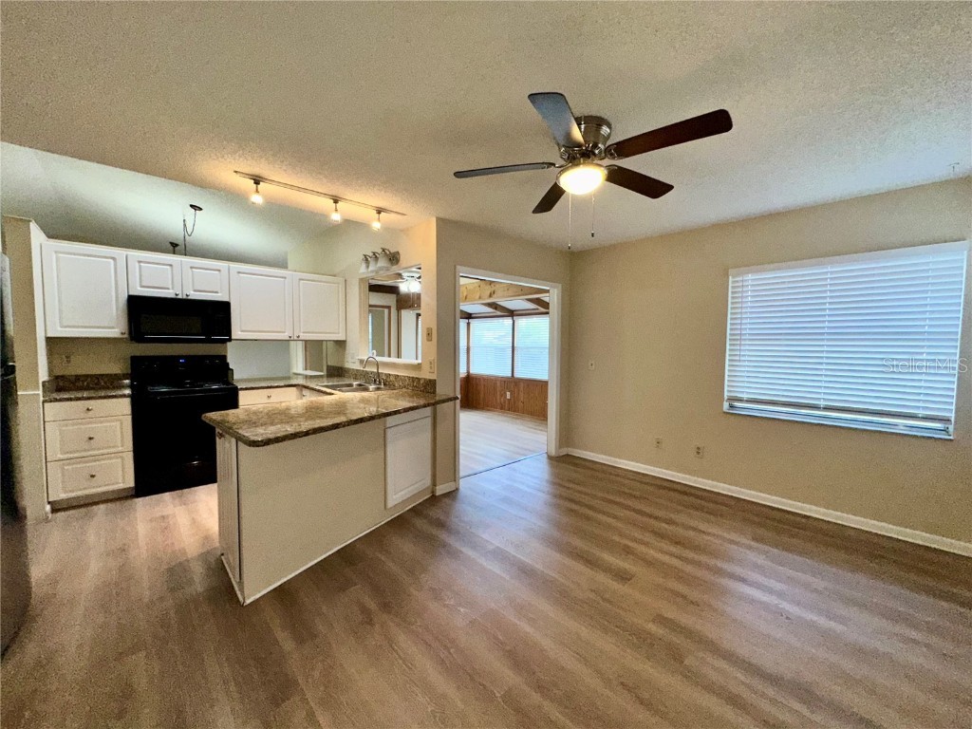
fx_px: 393
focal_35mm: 14
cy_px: 364
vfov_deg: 85.7
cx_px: 486
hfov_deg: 102.1
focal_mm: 2.22
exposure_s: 1/122
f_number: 2.2
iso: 64
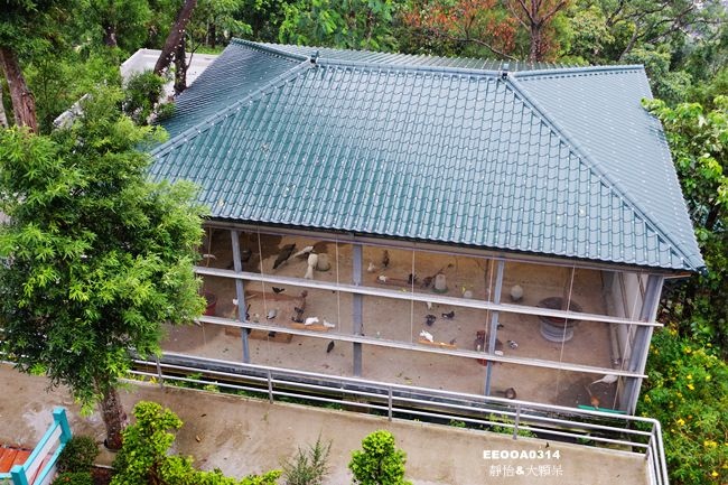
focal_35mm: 40
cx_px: 364
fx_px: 809
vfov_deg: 33.4
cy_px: 242
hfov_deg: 48.5
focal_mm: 14.7
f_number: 2.8
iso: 320
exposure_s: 1/40
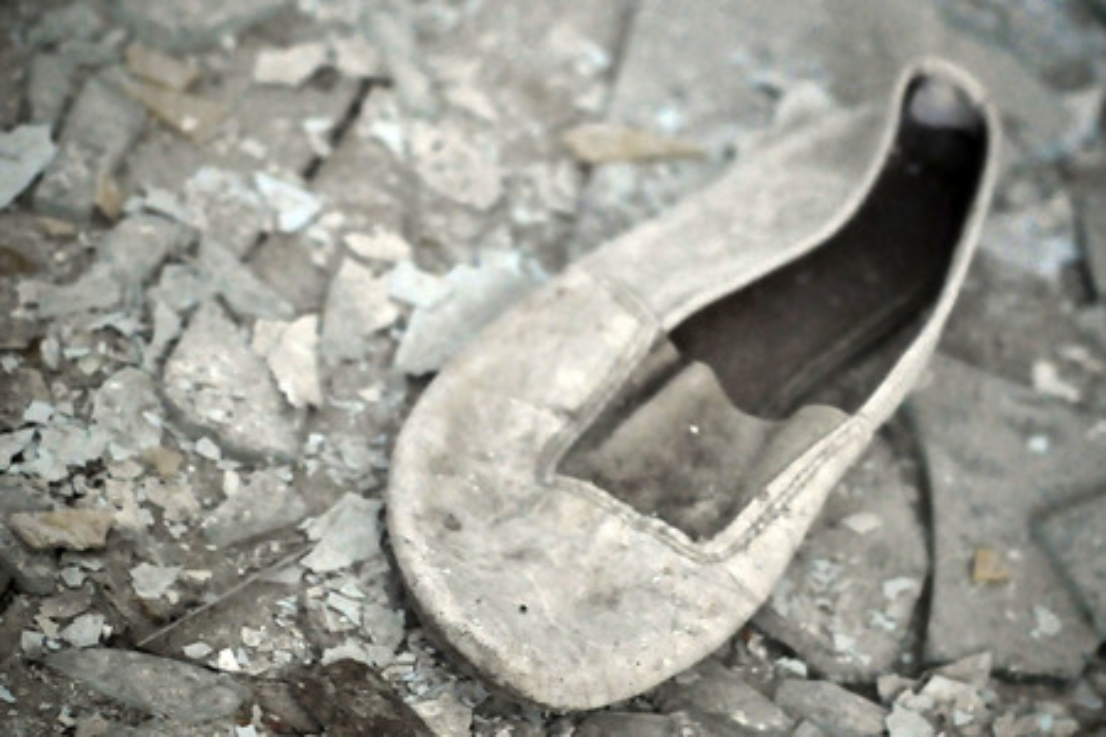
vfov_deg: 18.2
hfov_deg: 27.0
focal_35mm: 75
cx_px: 553
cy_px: 368
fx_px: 2304
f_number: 2.5
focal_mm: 50
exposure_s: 1/1600
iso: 3200
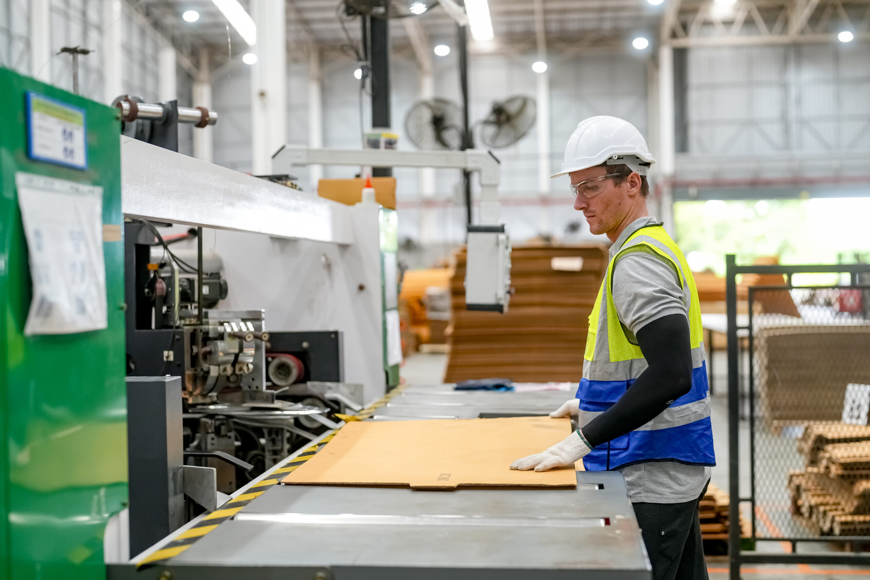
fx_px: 1208
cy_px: 290
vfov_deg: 27.0
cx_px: 435
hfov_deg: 39.6
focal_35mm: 50
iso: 1000
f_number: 2
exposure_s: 1/318
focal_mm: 50
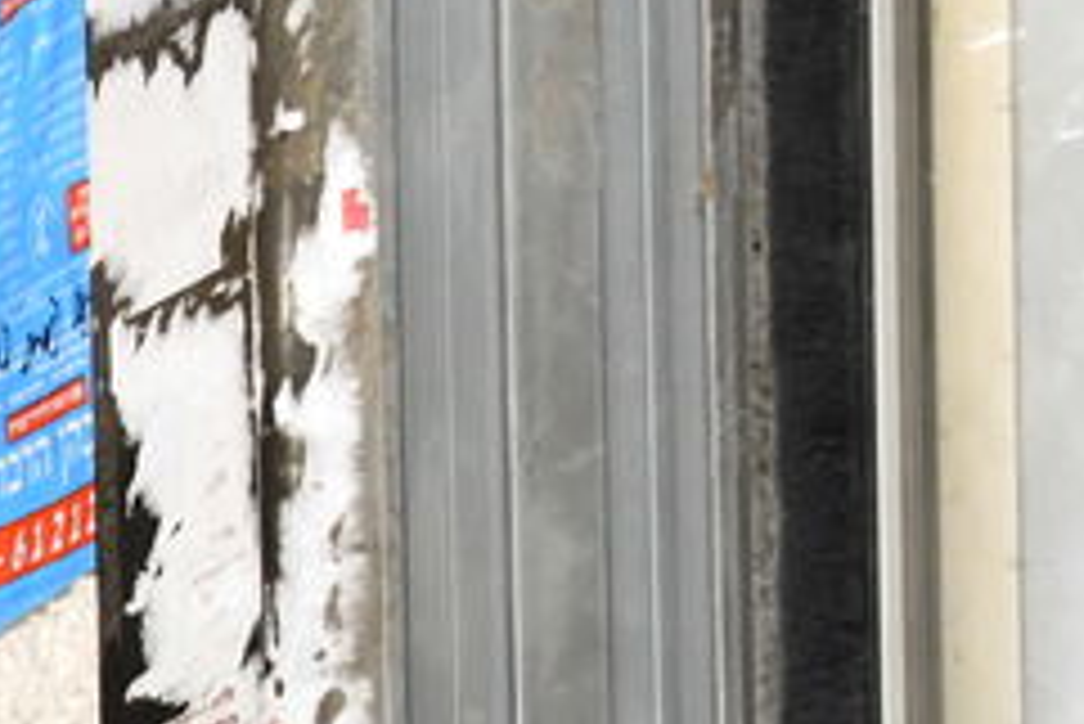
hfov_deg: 6.8
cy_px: 1459
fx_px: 8737
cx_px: -1259
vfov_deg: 4.7
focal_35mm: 290
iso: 1000
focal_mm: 50
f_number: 5.6
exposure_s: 1/80
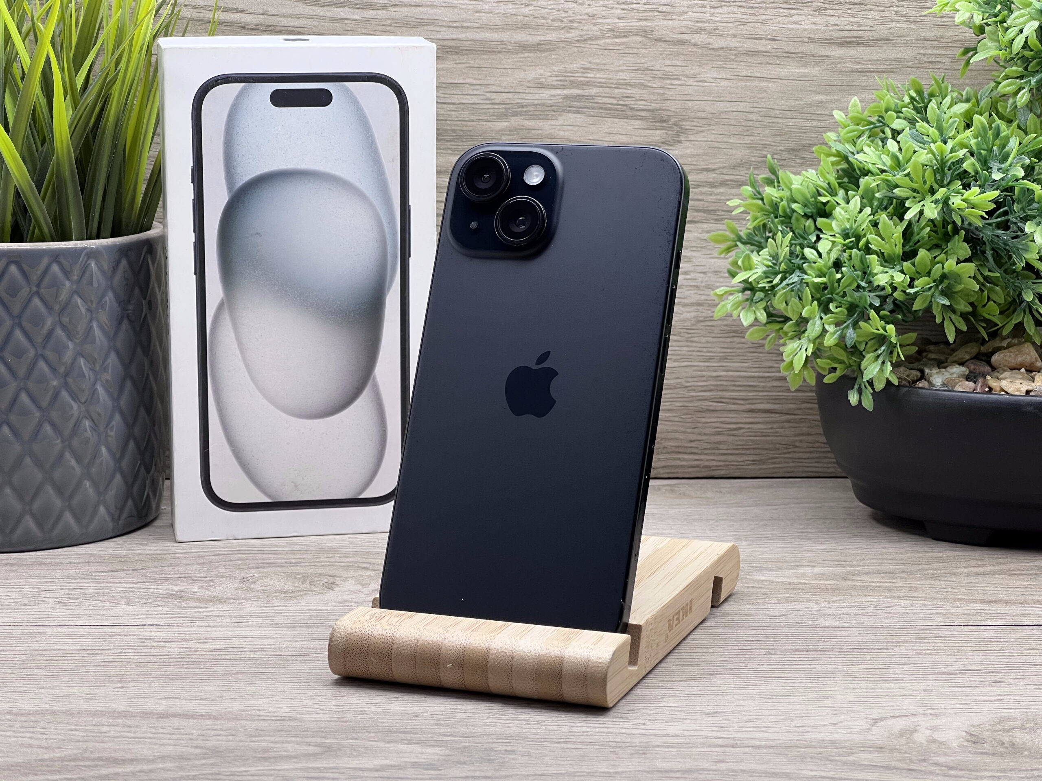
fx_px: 2318
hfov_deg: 25.3
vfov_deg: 19.1
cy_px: 390
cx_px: 521
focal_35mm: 77
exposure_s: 1/100
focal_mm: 9
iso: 100
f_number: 2.8
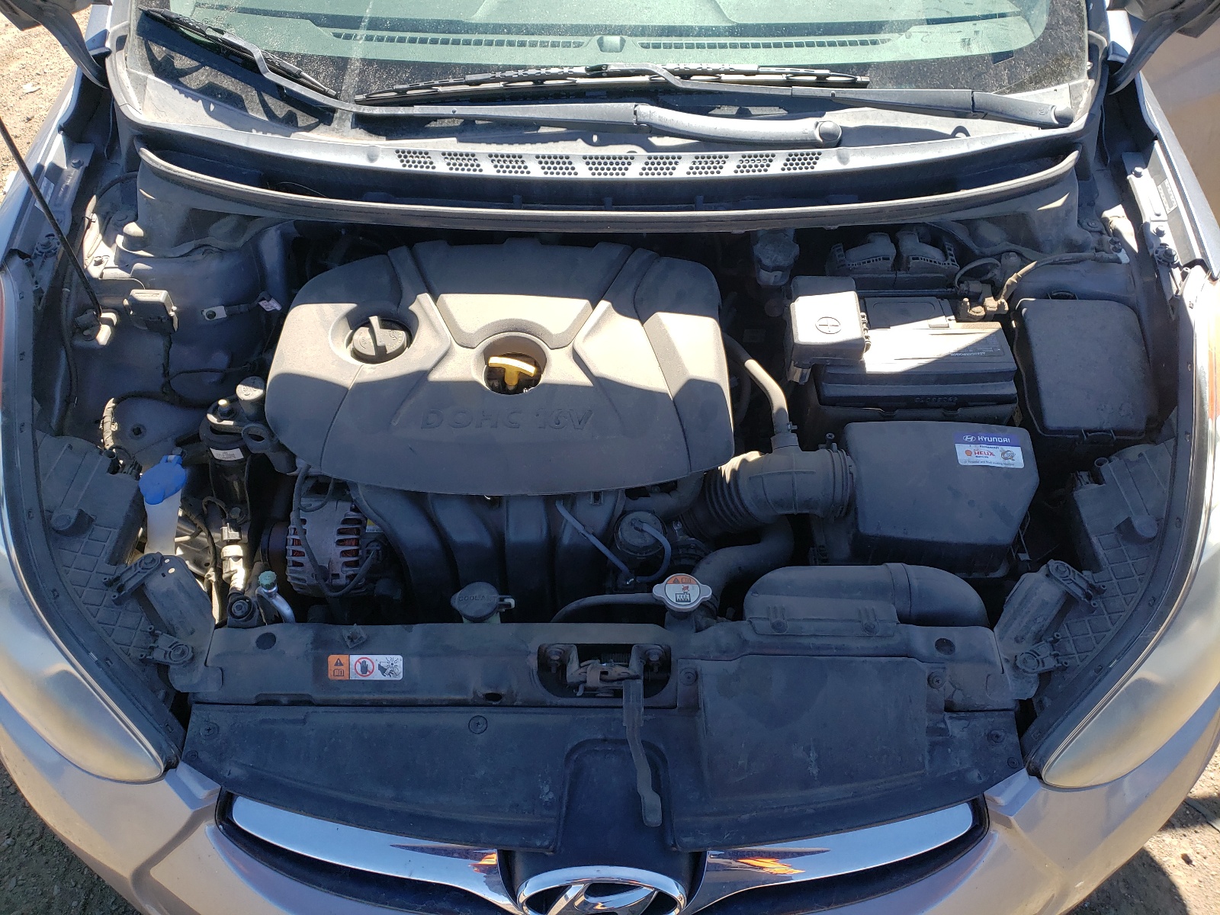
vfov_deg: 53.1
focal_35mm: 26
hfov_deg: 67.3
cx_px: 610
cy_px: 458
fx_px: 916
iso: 50
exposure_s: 1/667
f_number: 1.5
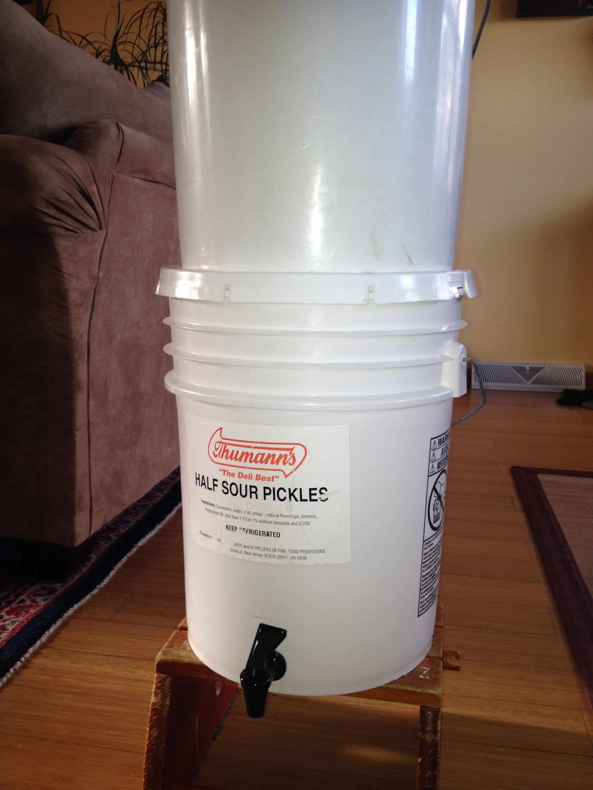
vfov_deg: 52.6
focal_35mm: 35
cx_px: 296
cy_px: 395
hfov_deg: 40.7
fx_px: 799
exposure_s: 1/20
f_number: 2.4
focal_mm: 4.28
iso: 50
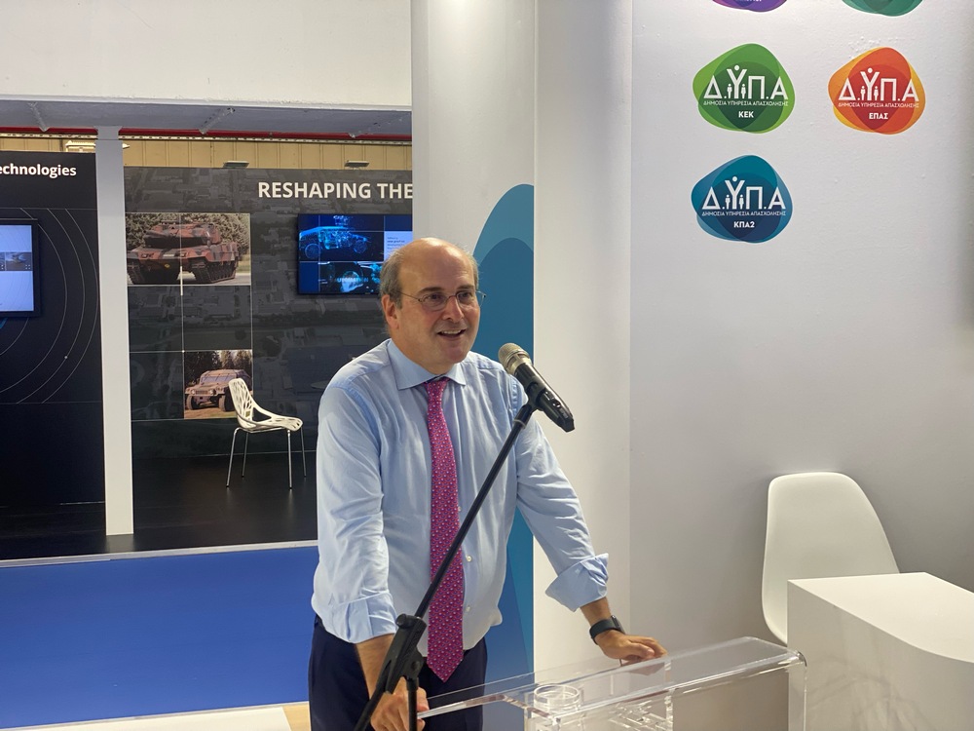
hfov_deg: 36.8
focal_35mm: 52
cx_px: 487
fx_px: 1463
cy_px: 366
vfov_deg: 28.0
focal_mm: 6
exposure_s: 1/100
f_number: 2
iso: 80
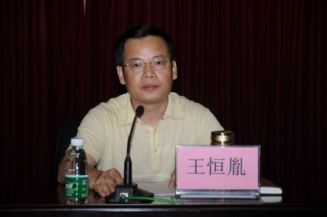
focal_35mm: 142
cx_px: 164
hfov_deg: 14.4
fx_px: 1293
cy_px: 108
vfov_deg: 9.6
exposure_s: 1/60
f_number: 5.3
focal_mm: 95
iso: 250
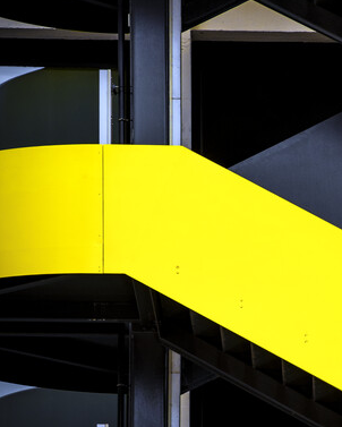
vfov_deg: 8.6
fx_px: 2832
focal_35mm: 224
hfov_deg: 6.9
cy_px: 238
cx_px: 273
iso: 400
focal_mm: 120
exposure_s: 1/250
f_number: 13
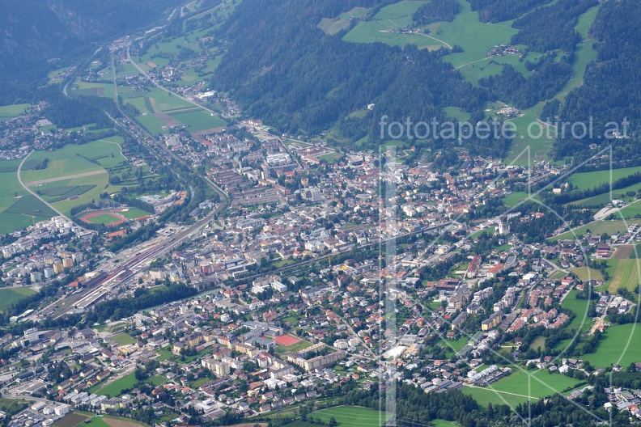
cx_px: 320
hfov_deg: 27.0
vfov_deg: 18.2
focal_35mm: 75
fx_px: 1335
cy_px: 214
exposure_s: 1/160
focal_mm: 50
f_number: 11
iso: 200
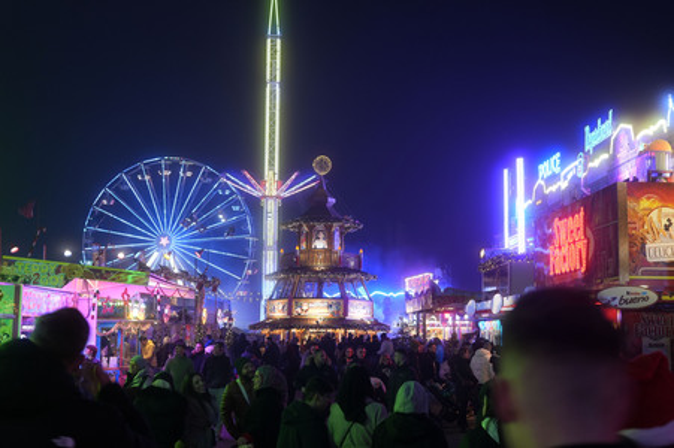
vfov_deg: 29.8
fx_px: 842
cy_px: 224
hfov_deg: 43.6
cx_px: 337
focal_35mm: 45
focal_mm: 30
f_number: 4
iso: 640
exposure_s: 1/50
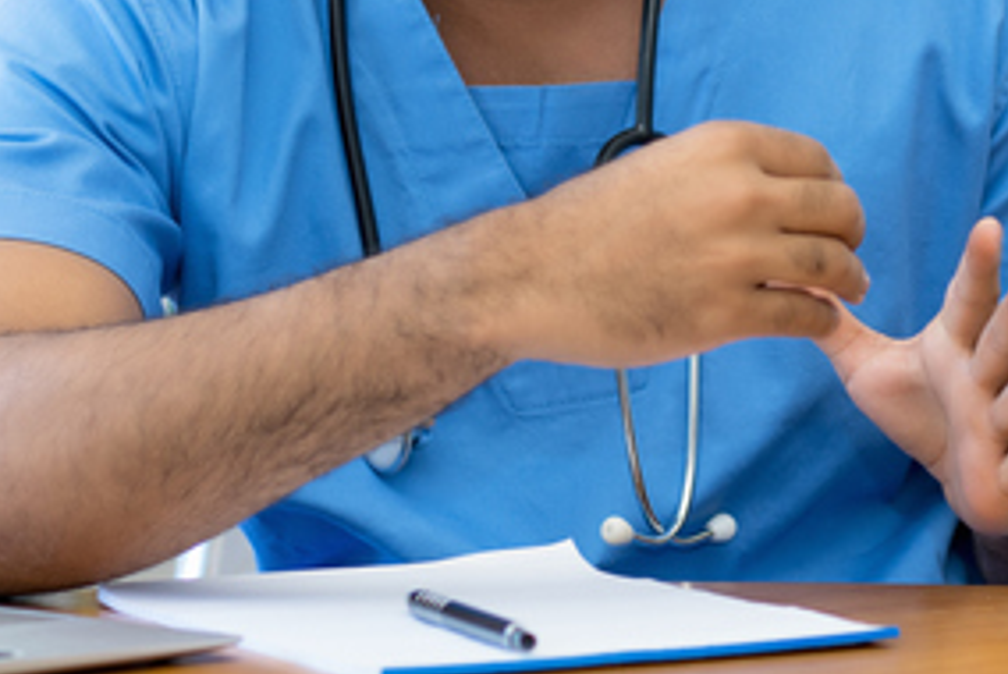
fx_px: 3924
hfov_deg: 14.6
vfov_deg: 9.8
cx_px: 749
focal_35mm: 140
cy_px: 5
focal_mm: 55
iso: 125
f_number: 2.8
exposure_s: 1/100
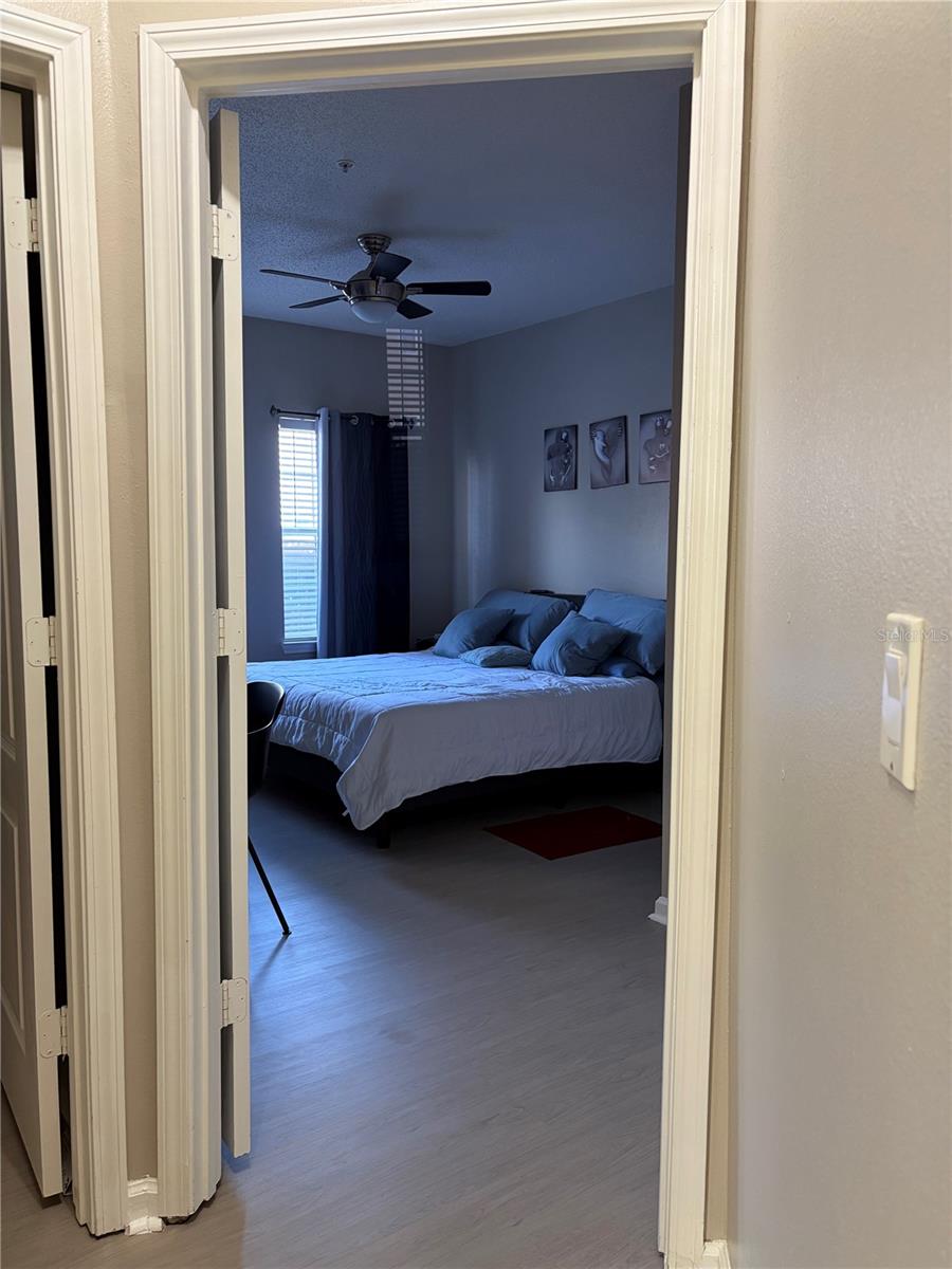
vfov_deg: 67.3
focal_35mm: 26
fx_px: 953
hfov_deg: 53.1
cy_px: 634
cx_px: 476
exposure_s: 1/60
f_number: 1.6
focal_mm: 5.96
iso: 200
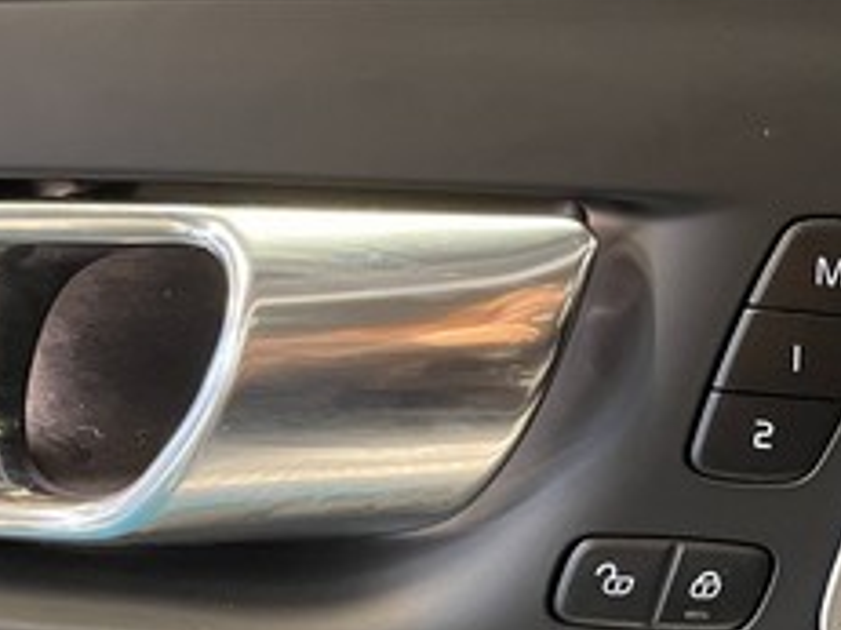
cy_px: 637
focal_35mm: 72
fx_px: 1748
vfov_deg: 19.8
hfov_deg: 24.3
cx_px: 1030
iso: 500
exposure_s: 1/33
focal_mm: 4.2
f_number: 1.6
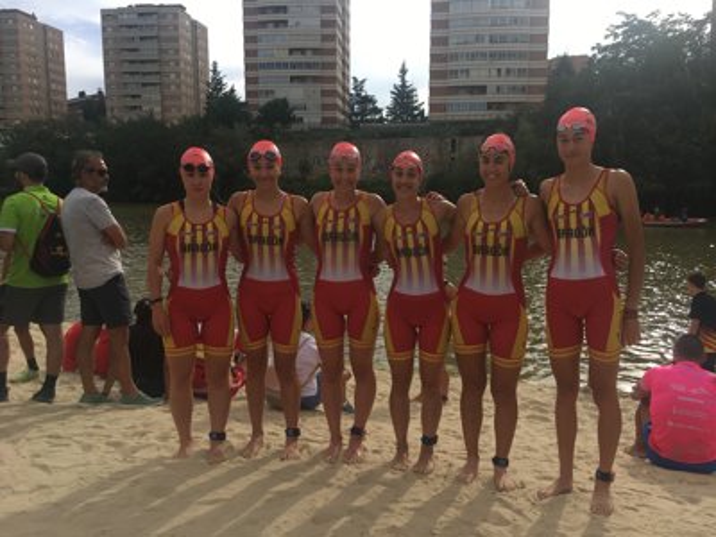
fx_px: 600
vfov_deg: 48.2
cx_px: 358
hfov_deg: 61.7
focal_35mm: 29
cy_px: 268
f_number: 2.2
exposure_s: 1/801
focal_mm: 4.15
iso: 25
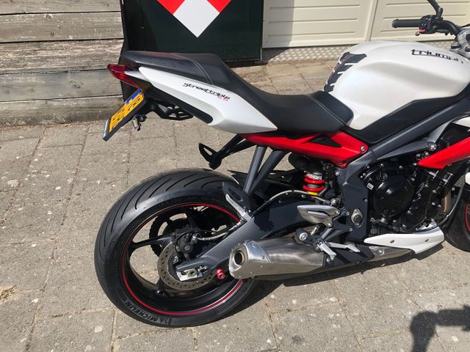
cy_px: 176
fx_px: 380
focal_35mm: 28
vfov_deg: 49.7
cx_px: 235
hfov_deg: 63.4
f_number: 1.8
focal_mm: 3.99
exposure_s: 1/1715
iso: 20
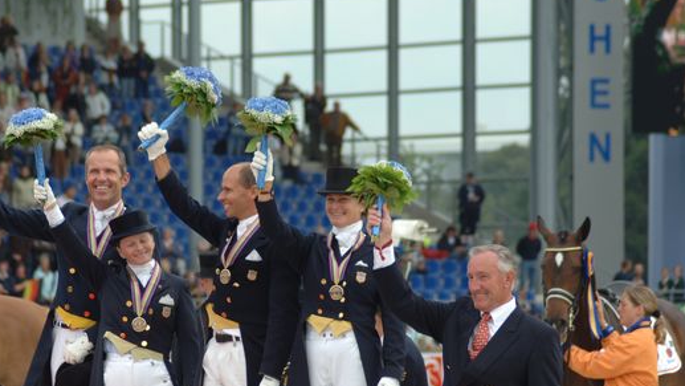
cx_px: 276
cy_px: 242
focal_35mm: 282
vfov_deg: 4.3
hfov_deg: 7.7
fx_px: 5116
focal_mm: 145
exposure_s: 1/250
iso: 200
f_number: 5.6
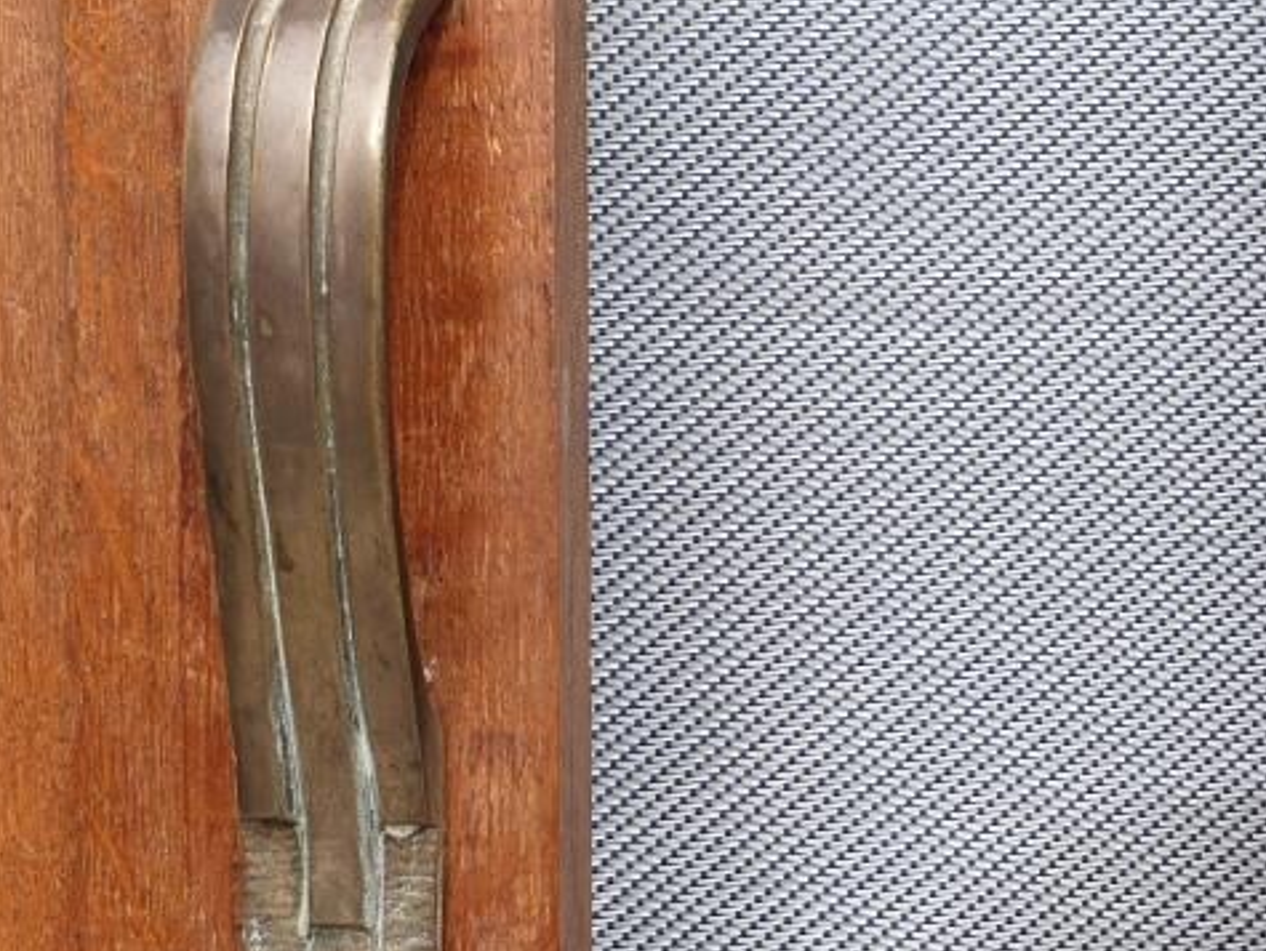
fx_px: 2050
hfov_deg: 33.0
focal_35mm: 56
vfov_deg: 26.1
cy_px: 533
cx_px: 1082
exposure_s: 1/248
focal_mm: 4.3
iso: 50
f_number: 2.4
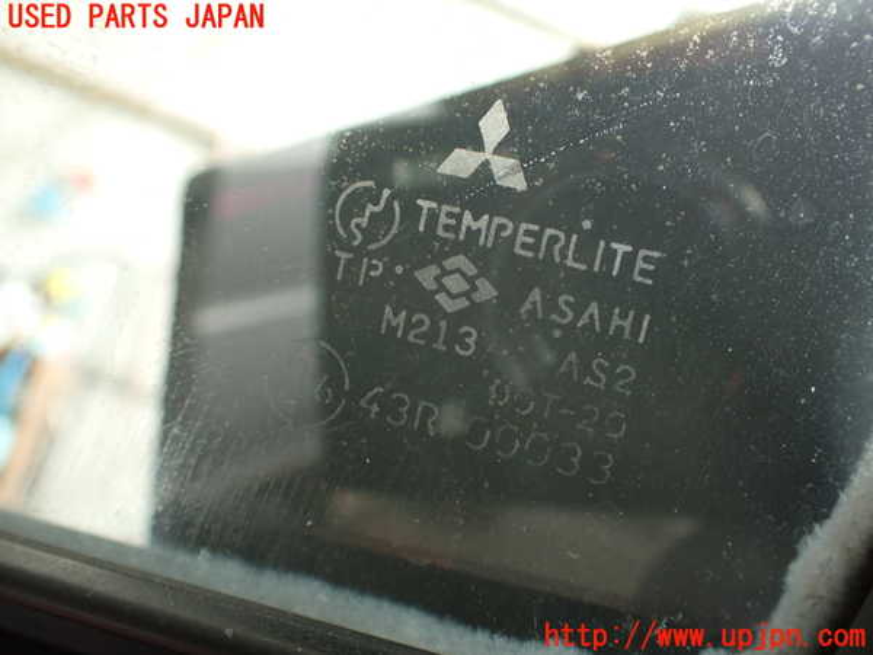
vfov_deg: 44.2
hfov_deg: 56.8
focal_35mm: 32
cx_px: 436
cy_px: 328
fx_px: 807
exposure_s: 1/40
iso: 200
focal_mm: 5.79
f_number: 2.4
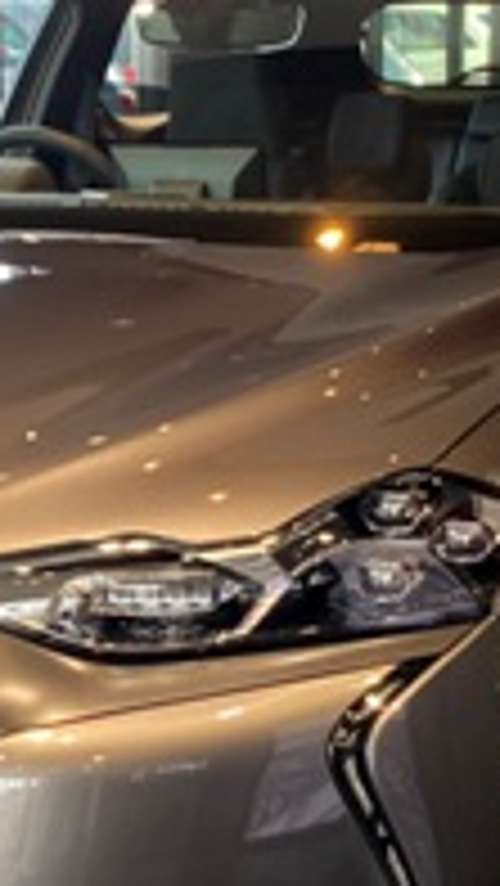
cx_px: 207
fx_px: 2166
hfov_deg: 13.2
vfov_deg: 23.0
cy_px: 648
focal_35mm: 92
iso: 100
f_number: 1.8
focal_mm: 4.25
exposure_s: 1/100
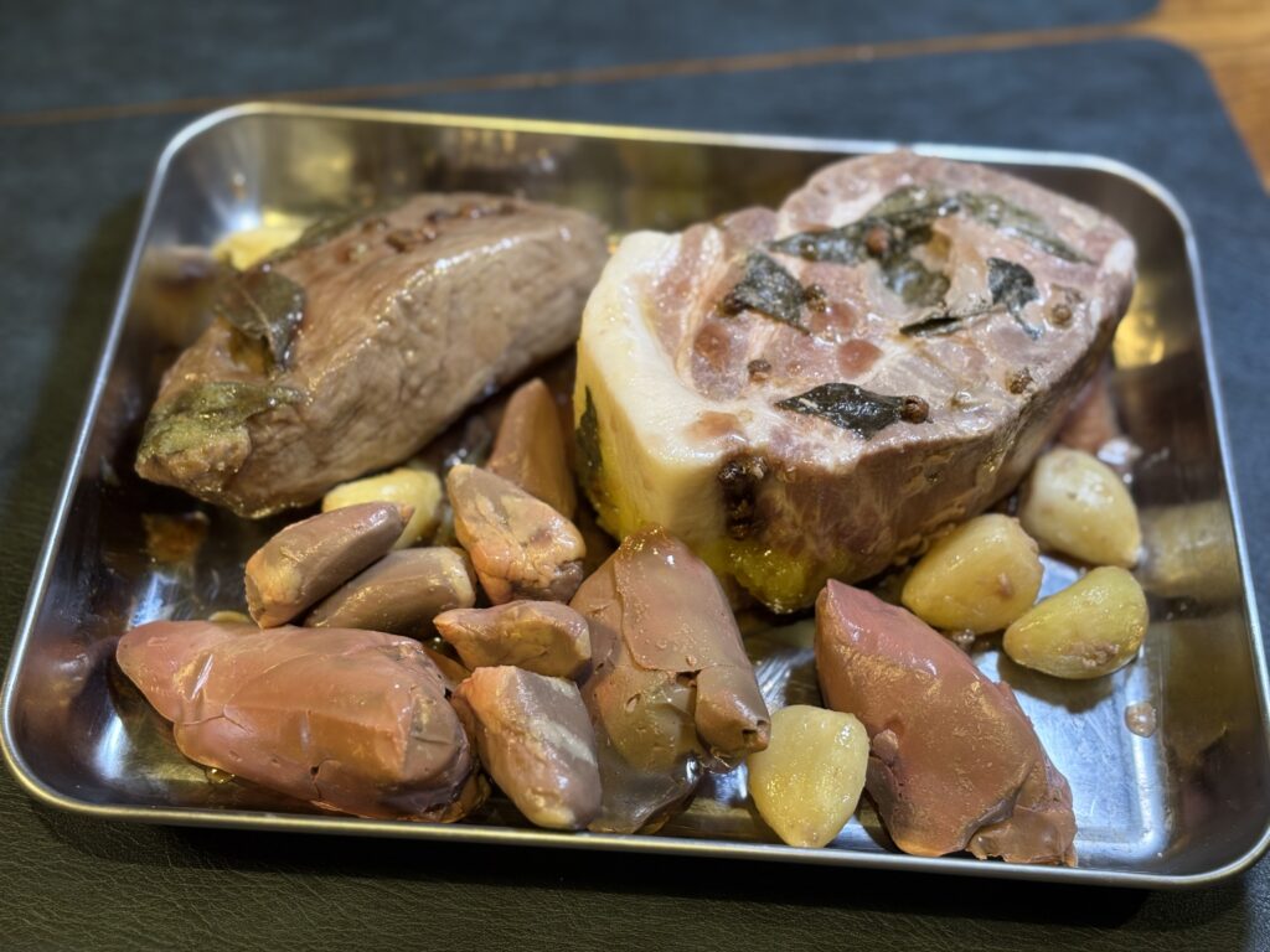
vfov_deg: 28.0
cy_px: 476
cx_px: 635
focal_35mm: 52
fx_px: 1908
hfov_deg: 36.8
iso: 50
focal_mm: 5.96
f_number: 1.6
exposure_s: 1/51
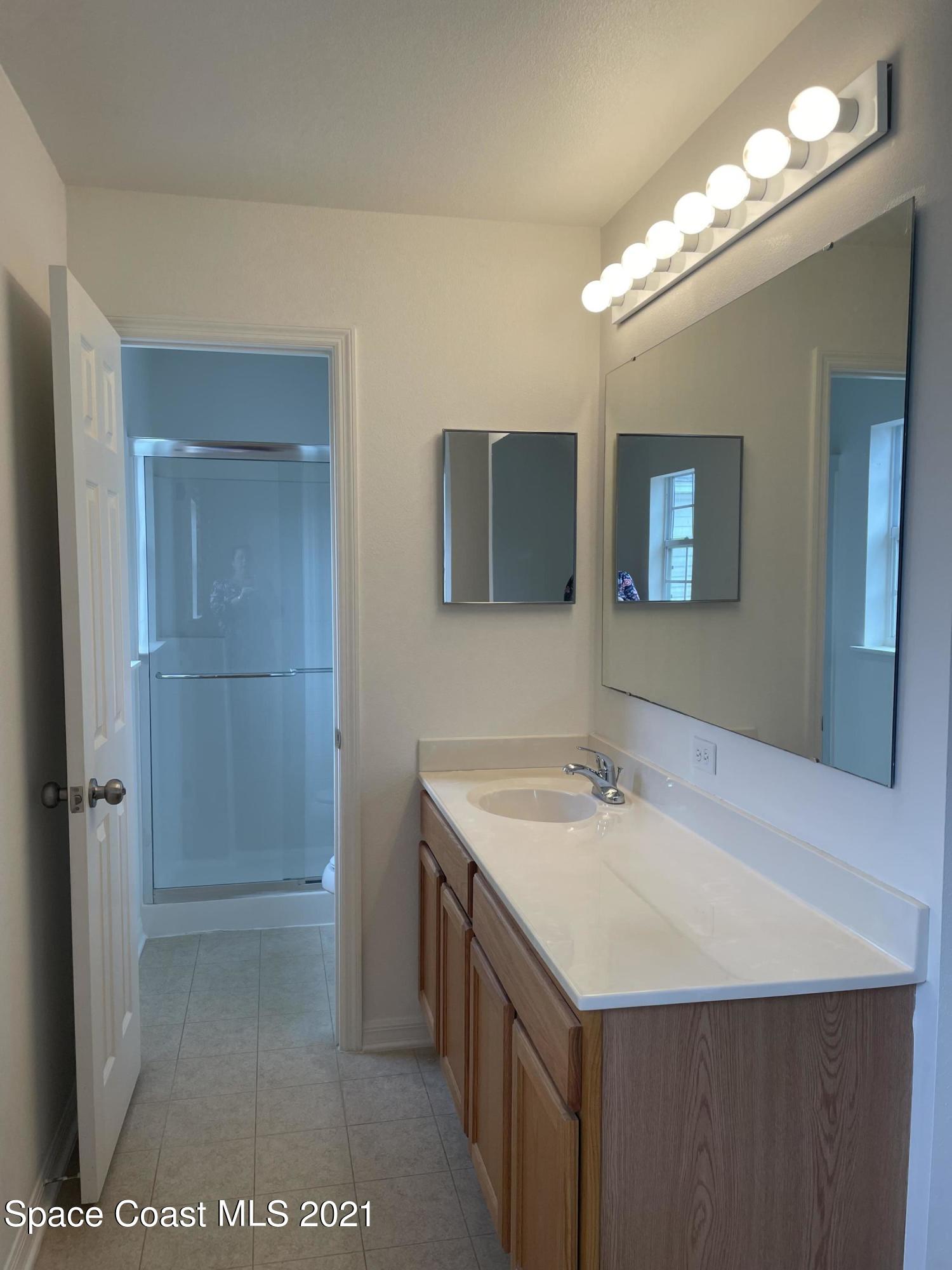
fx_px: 953
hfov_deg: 53.1
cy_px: 635
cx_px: 476
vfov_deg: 67.3
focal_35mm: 26
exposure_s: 1/163
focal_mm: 4.2
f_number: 1.6
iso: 32
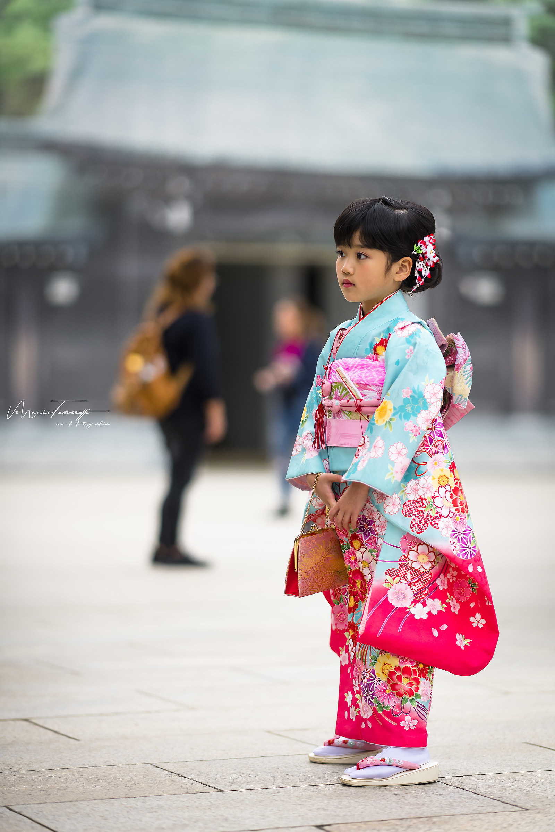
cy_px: 416
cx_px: 278
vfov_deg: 19.5
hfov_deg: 13.0
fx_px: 2428
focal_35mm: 105
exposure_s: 1/8000
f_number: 1.6
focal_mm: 105
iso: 400
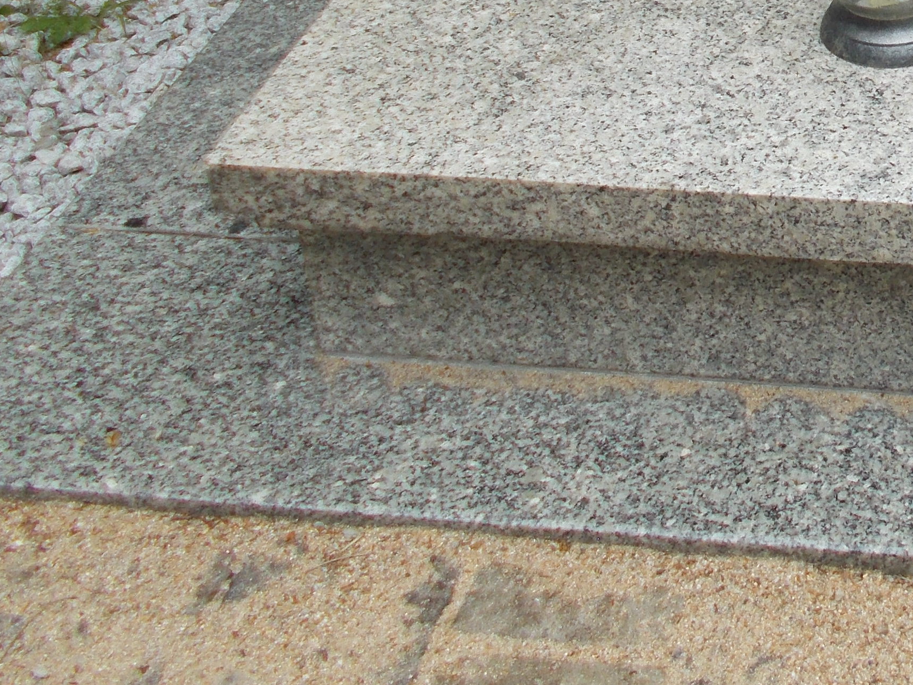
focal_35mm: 70
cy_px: -188
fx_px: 1846
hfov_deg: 25.7
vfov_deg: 19.5
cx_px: 1006
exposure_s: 1/320
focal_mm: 4.6
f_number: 3.2
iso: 80
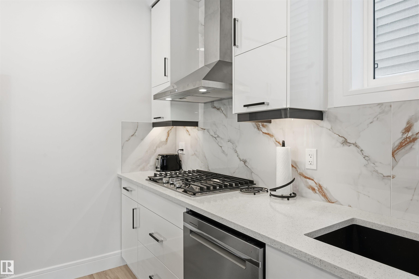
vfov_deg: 58.3
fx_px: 250
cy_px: 140
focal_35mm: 22
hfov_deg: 79.9
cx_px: 210
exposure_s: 1/30
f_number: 8
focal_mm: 21.5
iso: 100
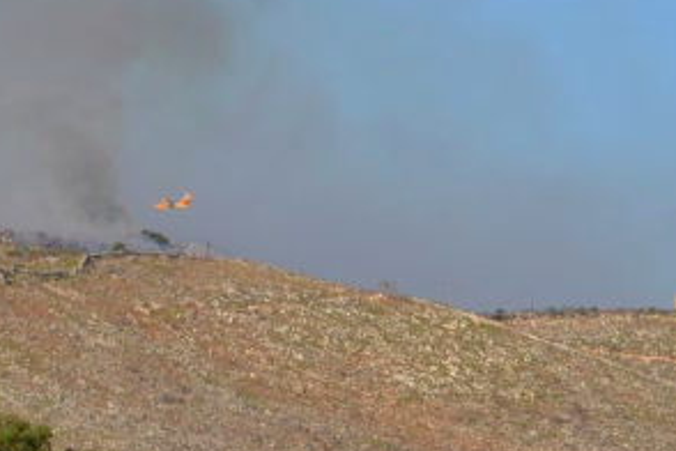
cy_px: 211
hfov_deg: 4.0
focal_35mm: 509
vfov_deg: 2.7
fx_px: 9564
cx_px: 195
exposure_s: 1/500
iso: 100
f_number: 5.6
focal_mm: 125
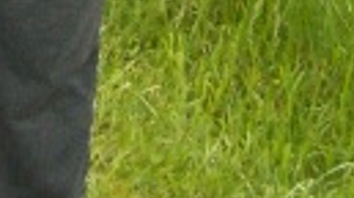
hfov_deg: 9.0
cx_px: -47
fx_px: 2221
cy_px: -597
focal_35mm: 237
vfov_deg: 4.6
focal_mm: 5.8
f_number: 2.6
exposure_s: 1/400
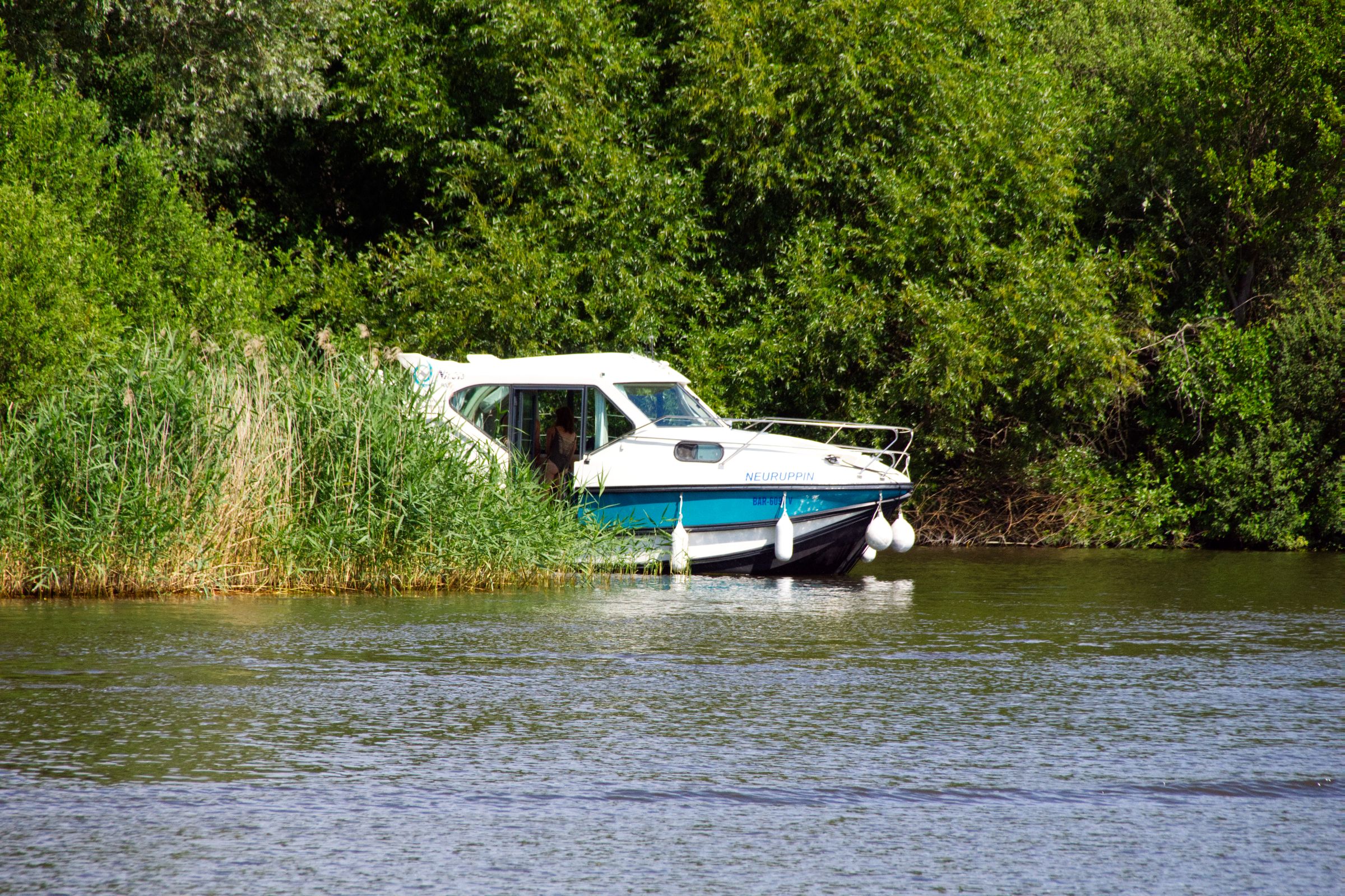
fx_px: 16811
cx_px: 672
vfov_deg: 3.1
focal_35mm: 450
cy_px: 448
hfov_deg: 4.6
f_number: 9
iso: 400
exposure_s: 1/1000
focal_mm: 300
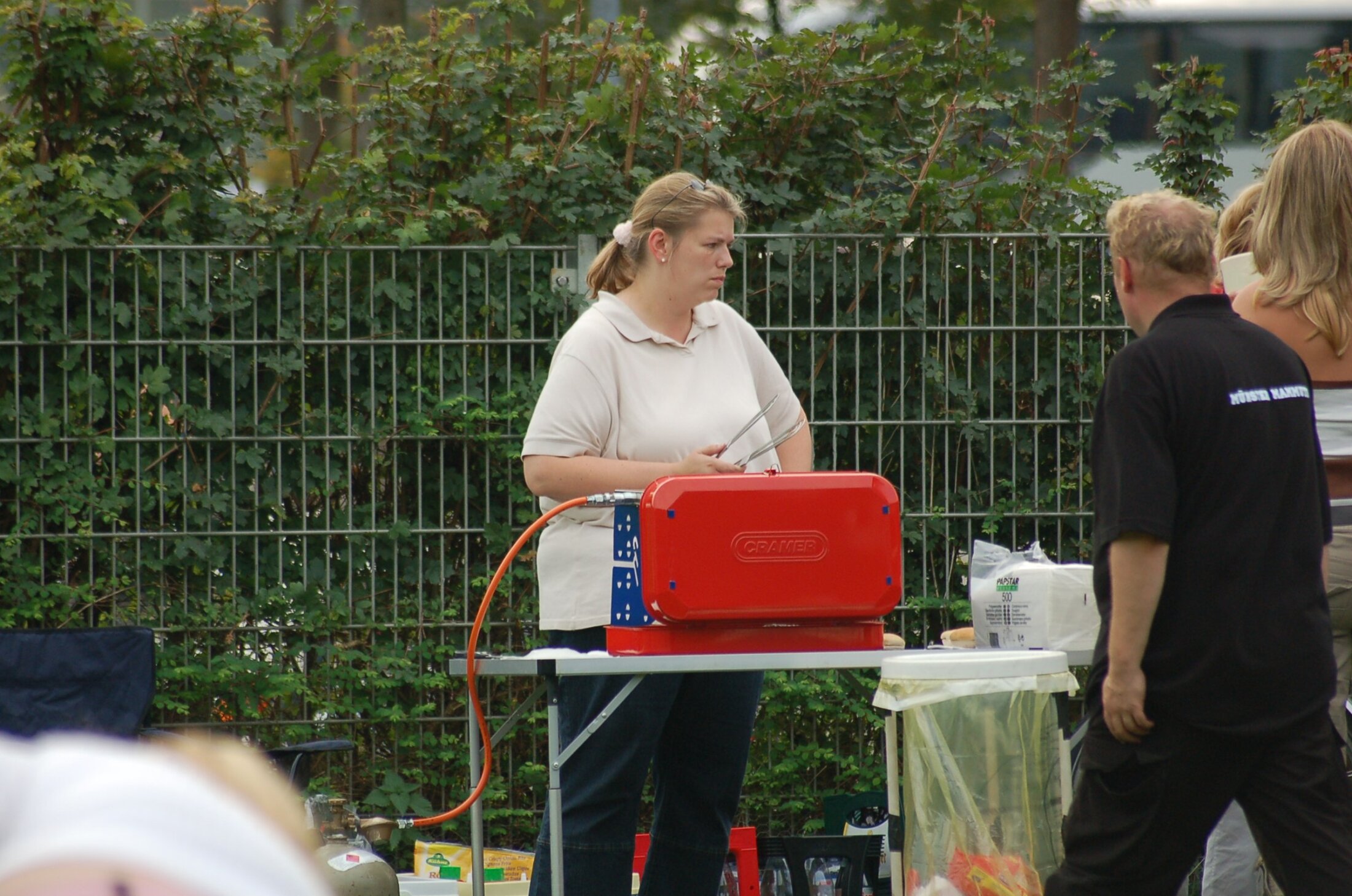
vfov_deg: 4.1
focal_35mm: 330
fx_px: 12370
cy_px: 448
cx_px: 676
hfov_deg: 6.3
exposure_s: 1/500
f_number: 5.3
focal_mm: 220
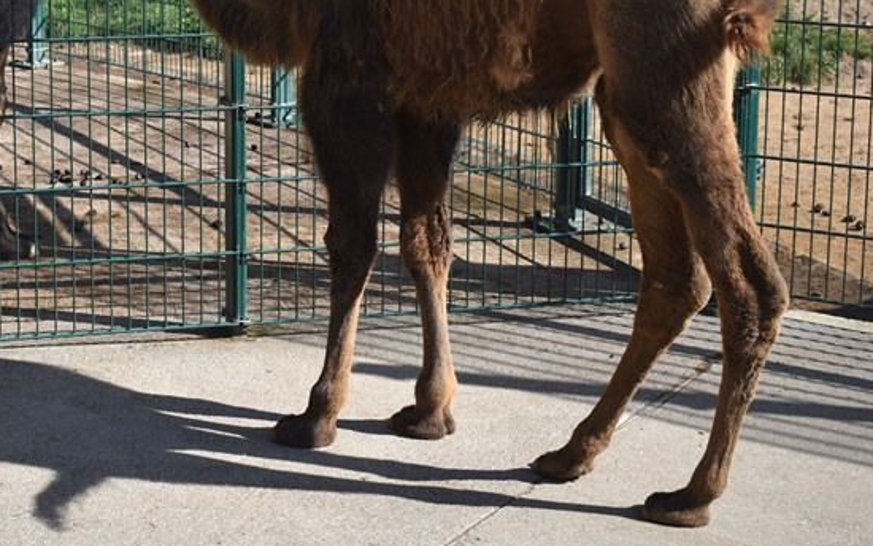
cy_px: 58
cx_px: 213
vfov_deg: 17.4
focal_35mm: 74
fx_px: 1761
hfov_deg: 27.4
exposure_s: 1/640
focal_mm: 26
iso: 100
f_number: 4
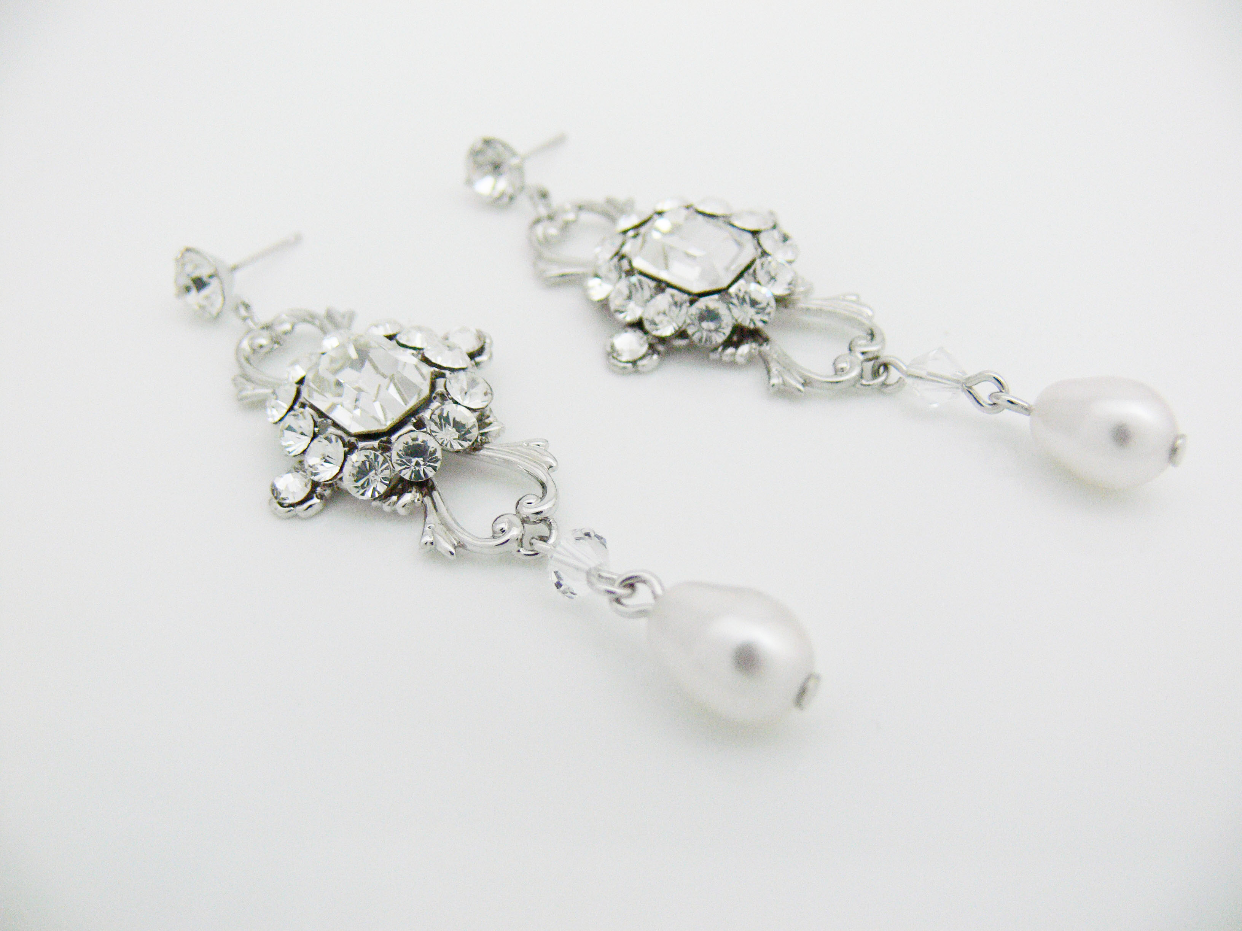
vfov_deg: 40.7
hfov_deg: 52.6
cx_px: 621
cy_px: 466
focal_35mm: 35
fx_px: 1256
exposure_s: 1/25
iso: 200
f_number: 2.8
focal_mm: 7.4
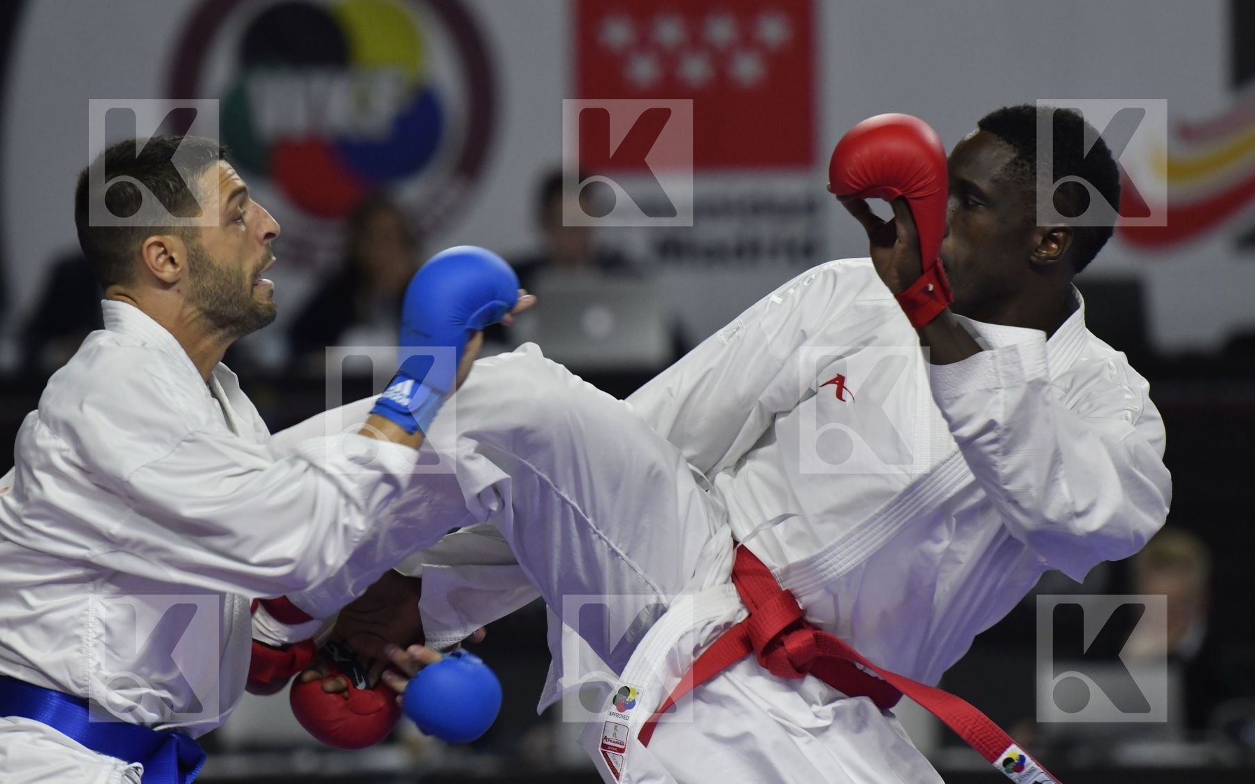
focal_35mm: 429
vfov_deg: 3.1
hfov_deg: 4.9
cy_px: 410
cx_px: 628
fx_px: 14673
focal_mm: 280
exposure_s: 1/800
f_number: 4
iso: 1250
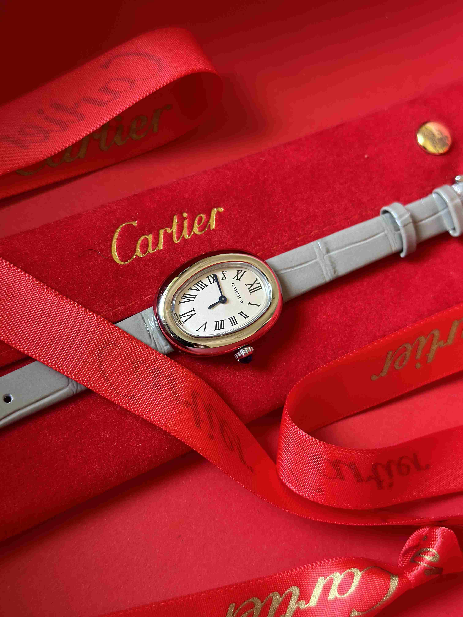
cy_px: 308
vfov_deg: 39.7
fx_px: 856
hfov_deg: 30.3
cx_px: 232
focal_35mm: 48
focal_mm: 6.86
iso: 125
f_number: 1.78
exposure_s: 1/65
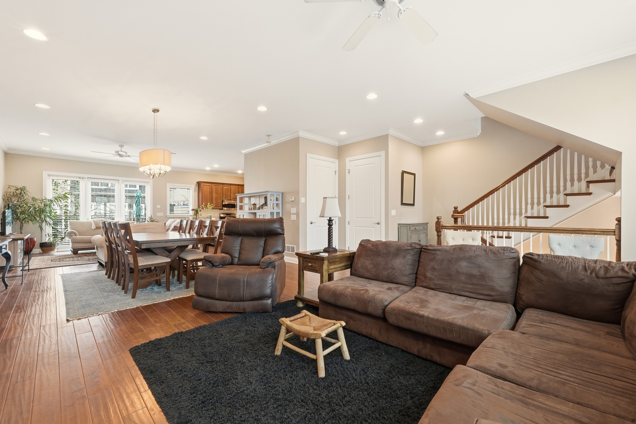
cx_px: 318
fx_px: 265
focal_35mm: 15
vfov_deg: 77.3
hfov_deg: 100.4
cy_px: 212
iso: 400
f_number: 9
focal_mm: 10
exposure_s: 1/100
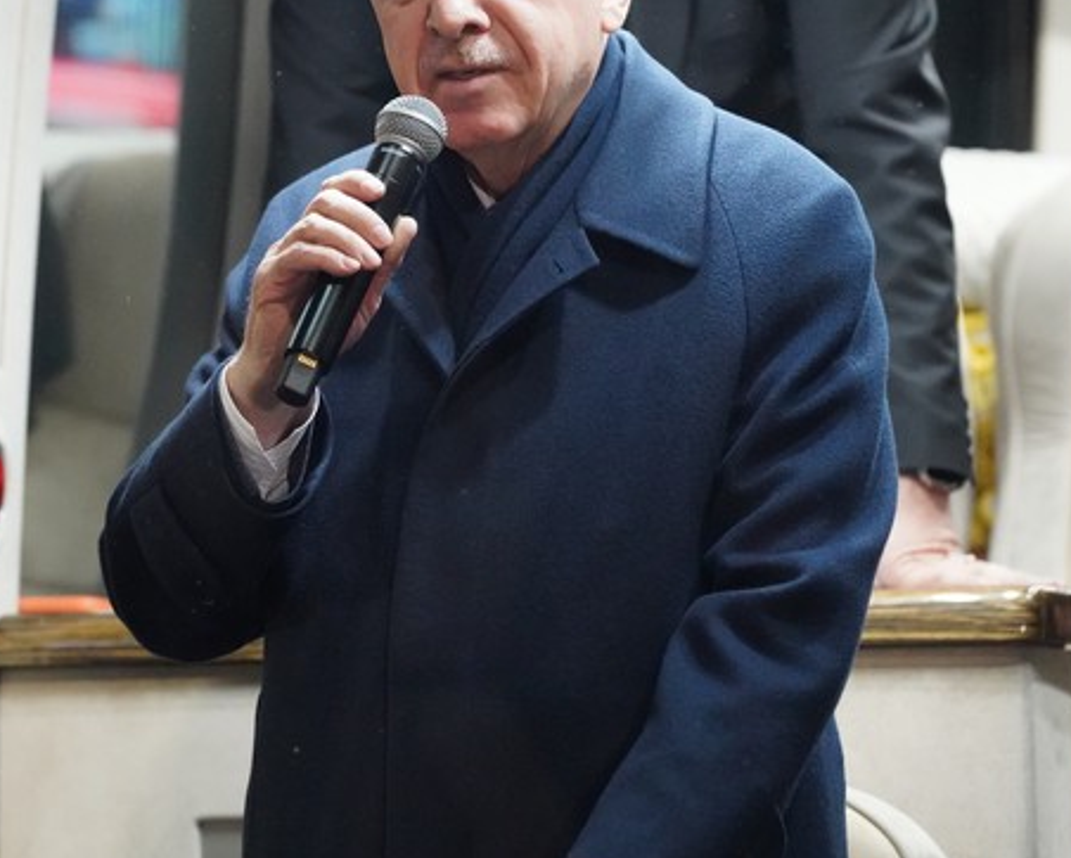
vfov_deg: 5.0
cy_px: 293
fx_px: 9735
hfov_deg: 6.3
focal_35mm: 307
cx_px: 386
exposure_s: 1/160
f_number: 4
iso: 12800
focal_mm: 200
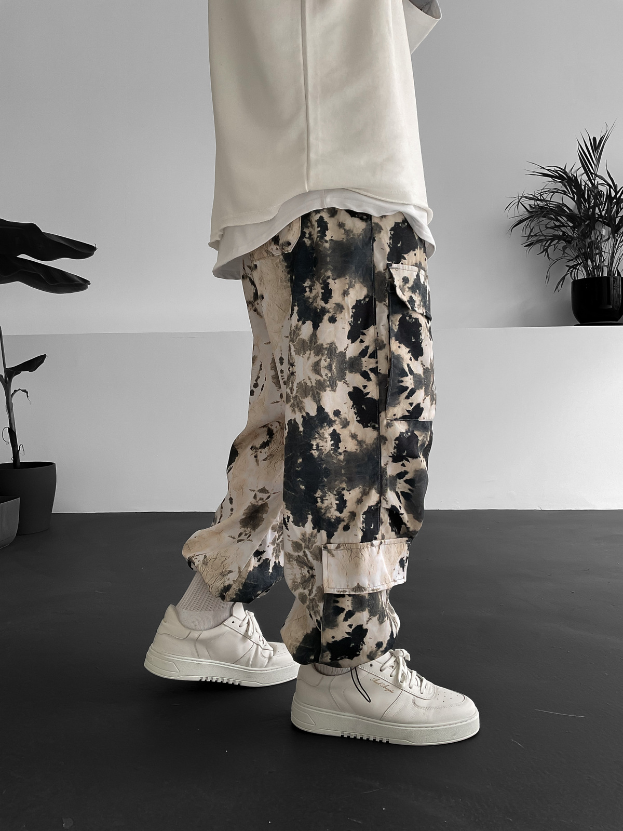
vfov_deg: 61.7
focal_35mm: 29
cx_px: 312
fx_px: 696
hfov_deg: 48.2
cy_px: 416
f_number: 1.8
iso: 50
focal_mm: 3
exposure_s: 1/120
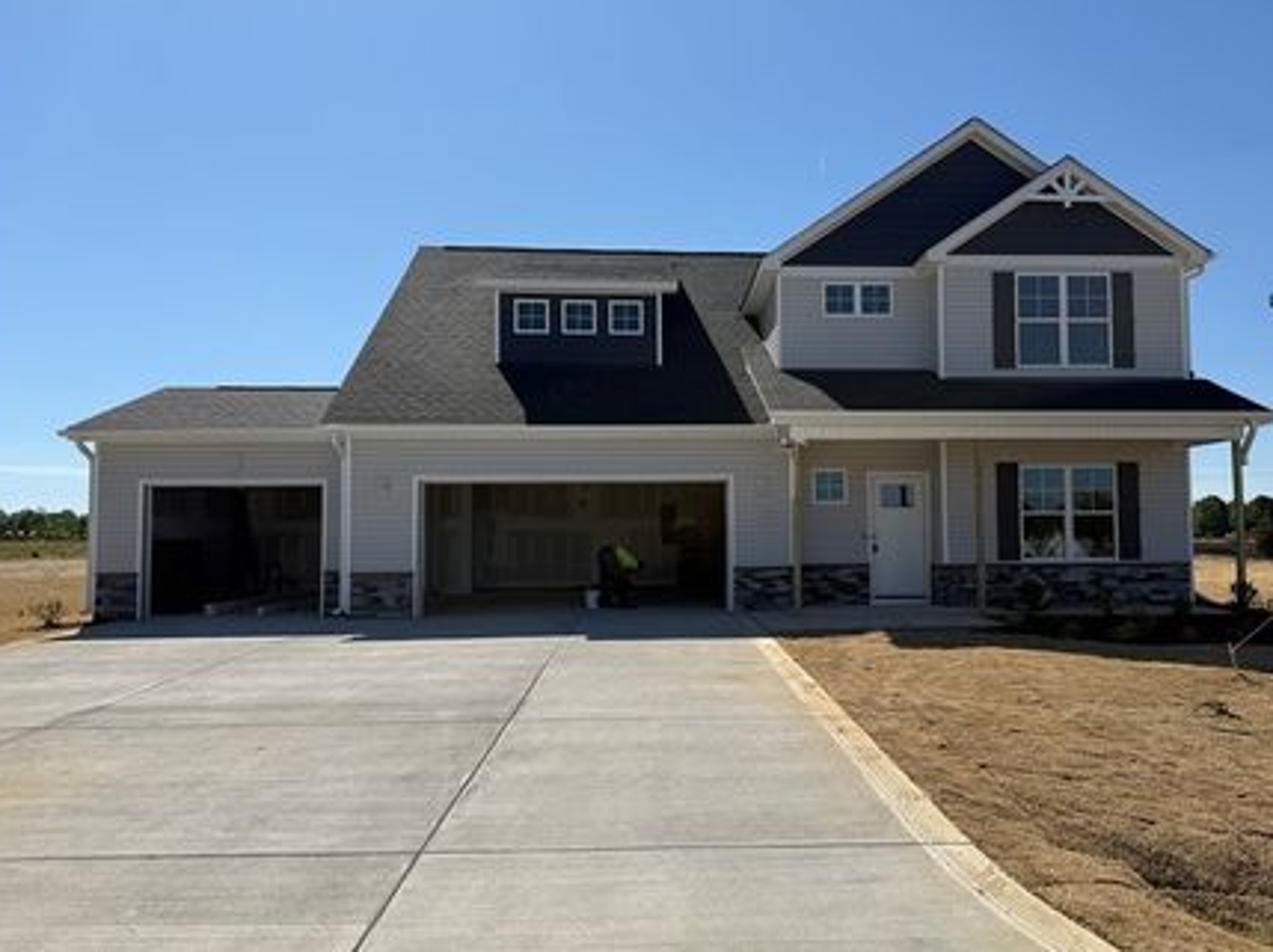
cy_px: 476
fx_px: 1029
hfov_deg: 63.3
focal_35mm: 28
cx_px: 715
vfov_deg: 49.7
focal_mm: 6.76
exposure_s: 1/7353
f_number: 1.78
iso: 80
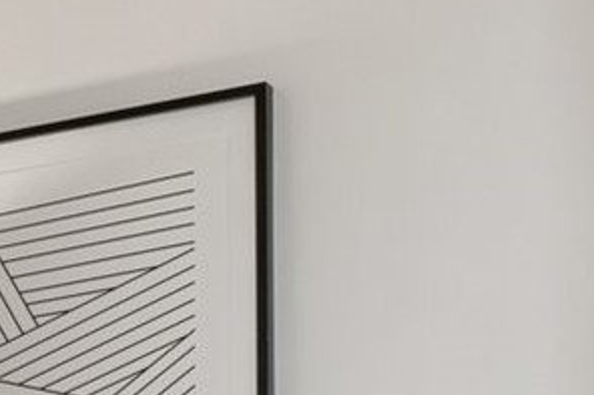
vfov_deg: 11.7
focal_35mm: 110
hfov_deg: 12.6
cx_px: -973
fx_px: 1814
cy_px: 663
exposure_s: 1
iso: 100
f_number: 8
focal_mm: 16
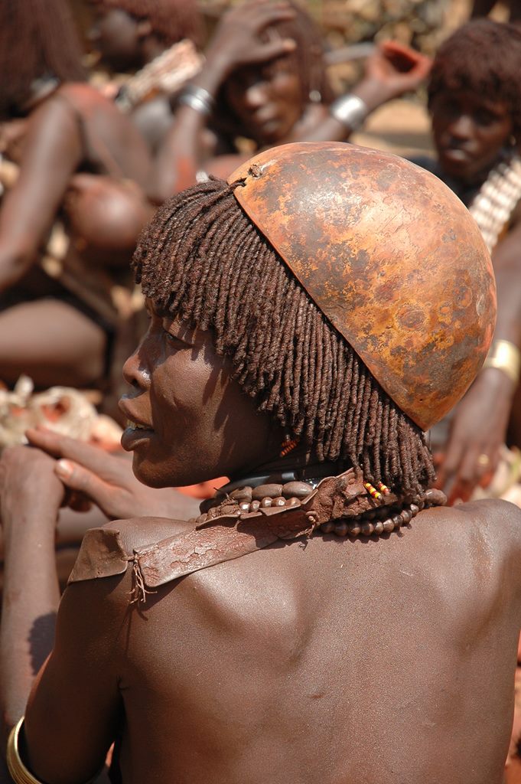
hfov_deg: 13.0
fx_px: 2283
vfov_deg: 19.5
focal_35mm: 105
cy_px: 392
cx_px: 260
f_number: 4.5
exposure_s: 1/750
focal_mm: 70
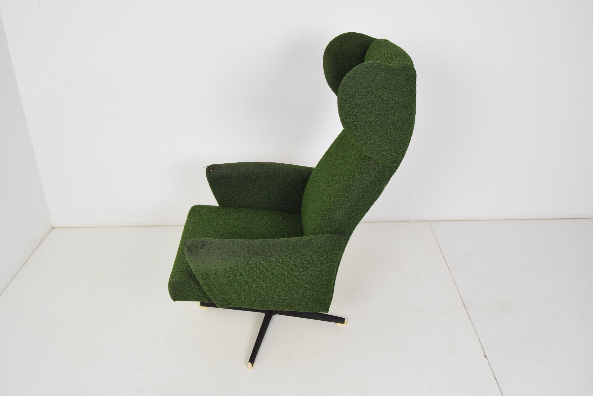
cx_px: 296
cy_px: 198
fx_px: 544
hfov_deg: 57.2
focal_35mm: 33
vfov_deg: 40.0
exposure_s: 1/125
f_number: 5.6
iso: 1600
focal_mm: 22
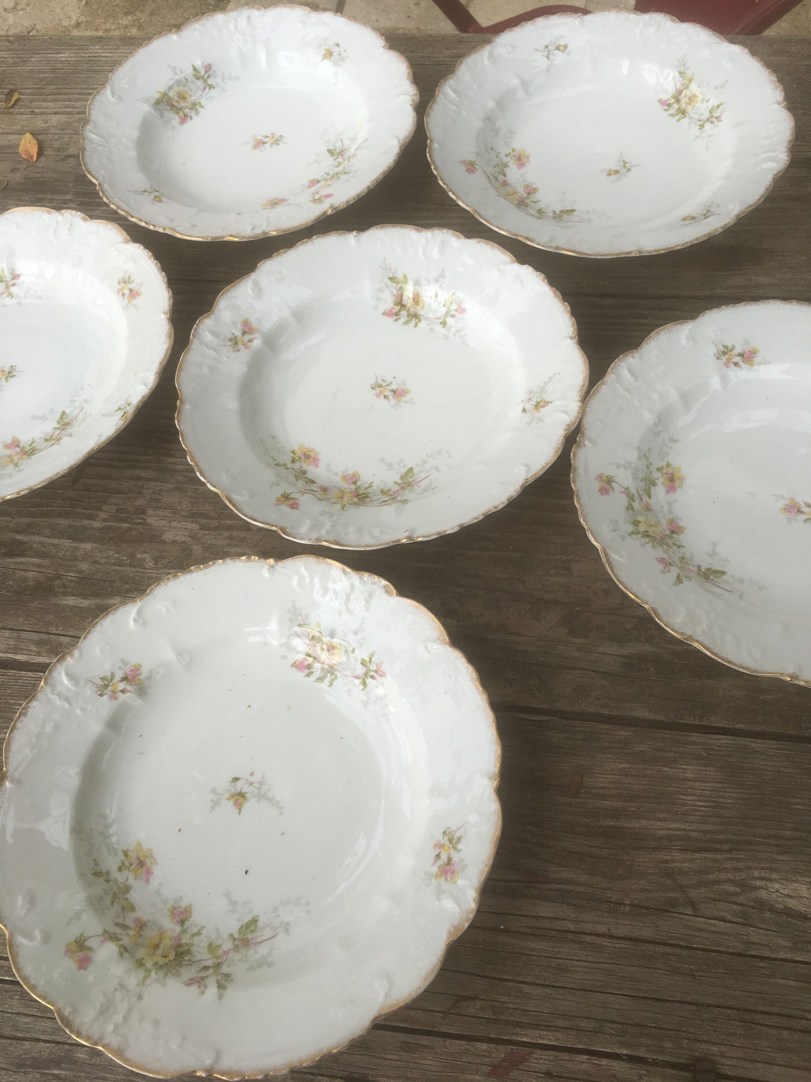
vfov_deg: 61.7
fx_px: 906
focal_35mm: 29
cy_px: 541
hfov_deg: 48.2
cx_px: 406
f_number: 2.2
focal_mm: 4.15
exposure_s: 1/587
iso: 25
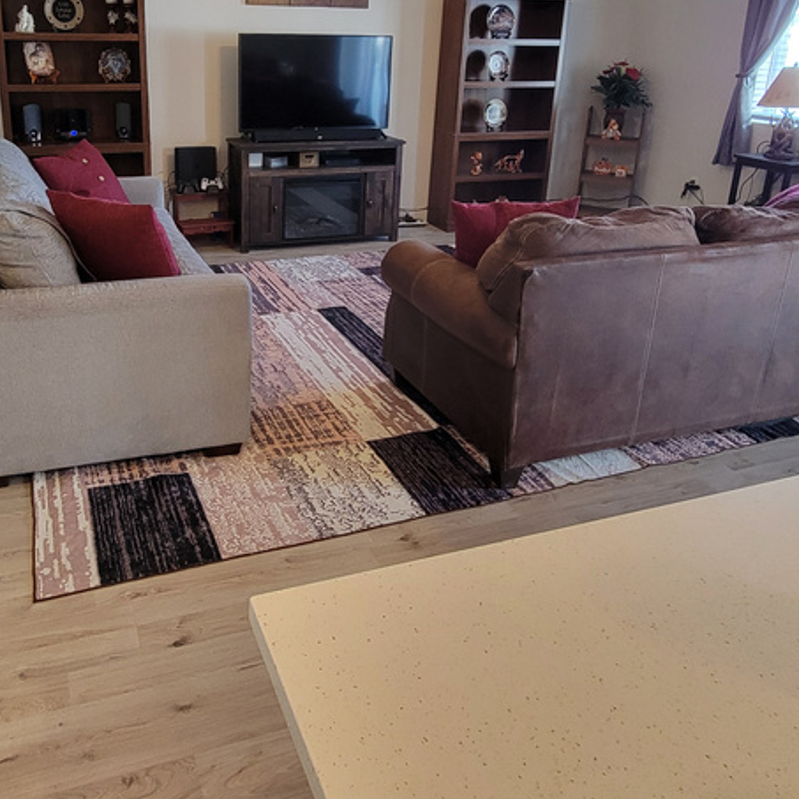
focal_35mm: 26
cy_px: 247
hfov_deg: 59.6
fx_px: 679
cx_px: 272
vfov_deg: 59.1
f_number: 2.2
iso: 320
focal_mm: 2.2
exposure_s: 1/60
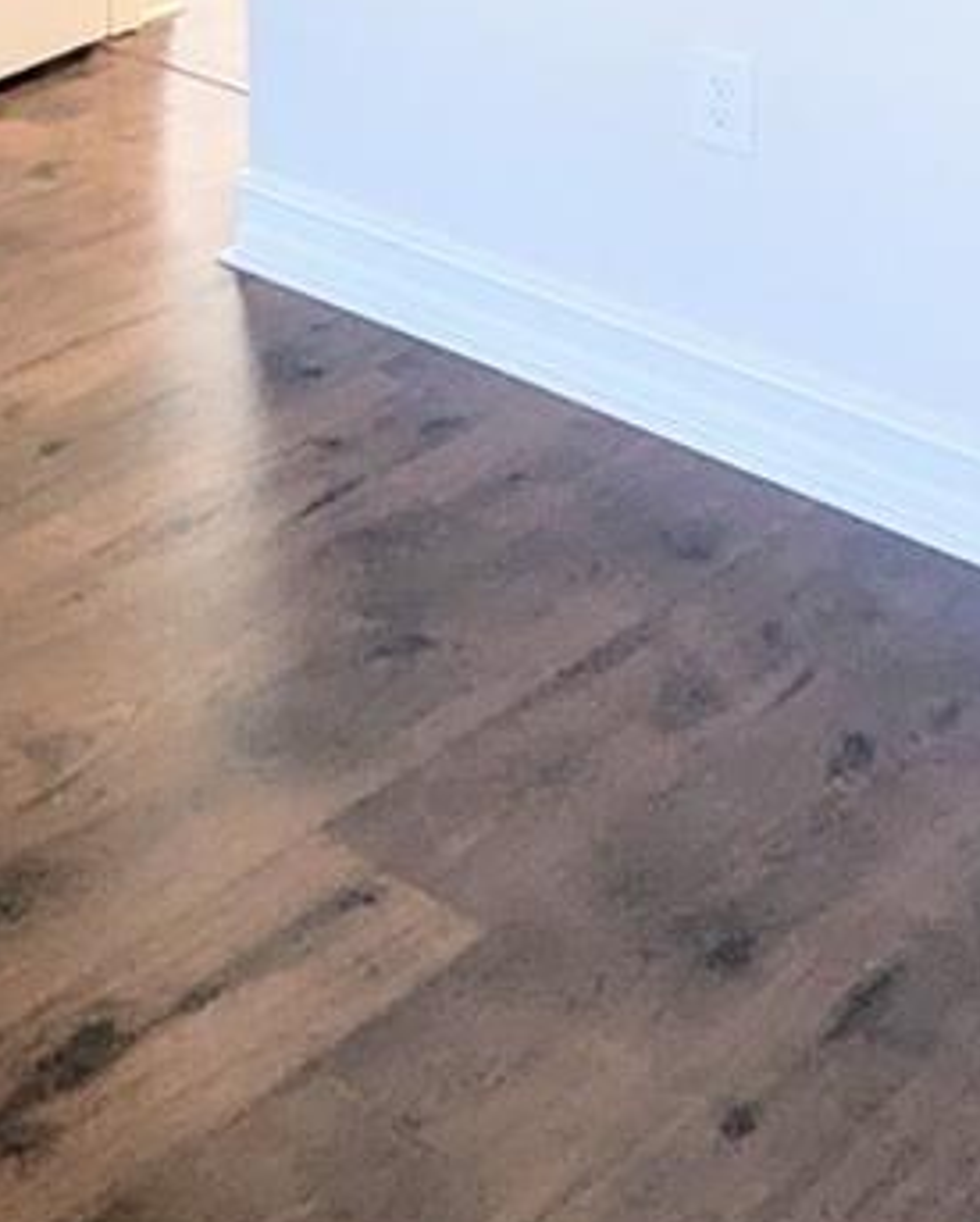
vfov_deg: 25.0
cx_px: -274
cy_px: -581
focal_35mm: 59
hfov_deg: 23.1
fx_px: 2136
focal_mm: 1.95
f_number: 2.2
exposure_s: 1/23.8
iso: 114
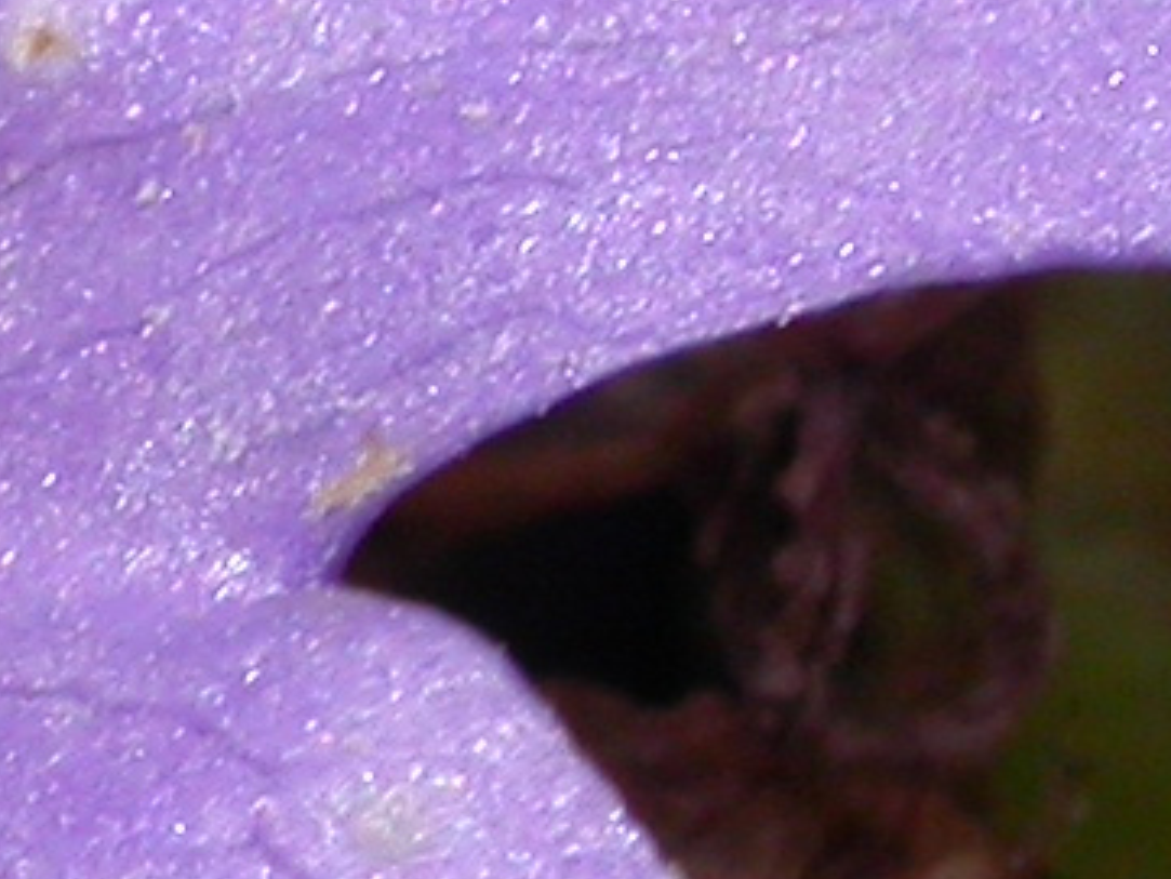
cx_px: -435
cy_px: 10
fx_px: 17461
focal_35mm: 516
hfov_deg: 3.8
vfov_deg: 2.9
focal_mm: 17.1
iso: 100
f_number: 7.2
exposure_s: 1/482
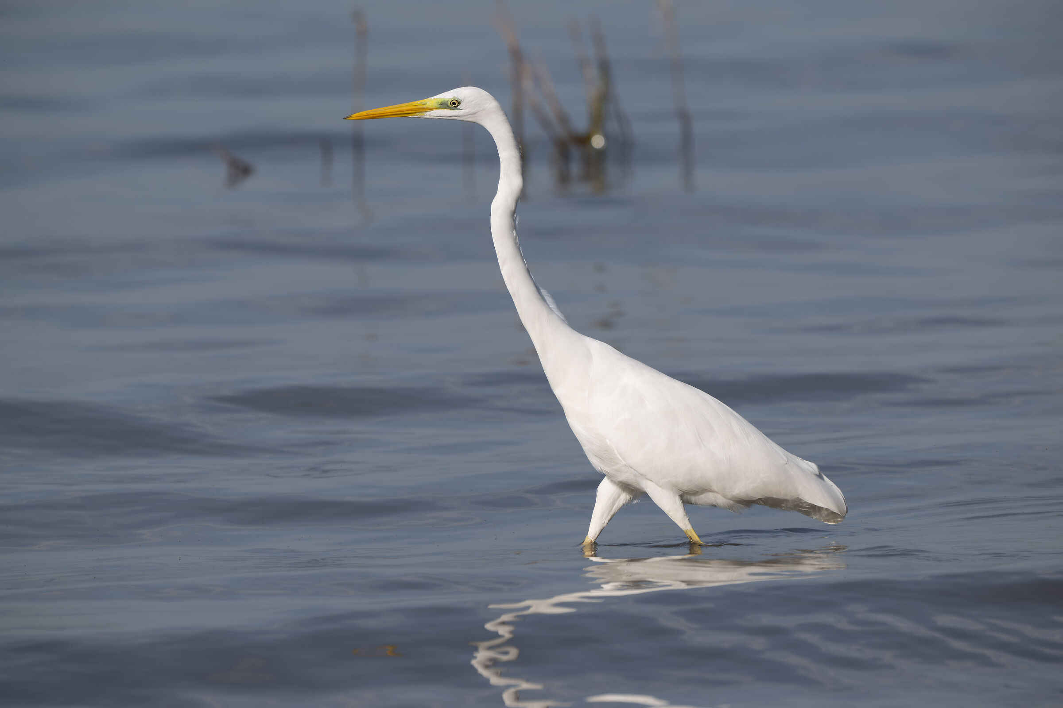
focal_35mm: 600
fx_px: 17715
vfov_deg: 2.3
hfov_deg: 3.4
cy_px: 354
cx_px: 532
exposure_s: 1/2000
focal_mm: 600
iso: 500
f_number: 8
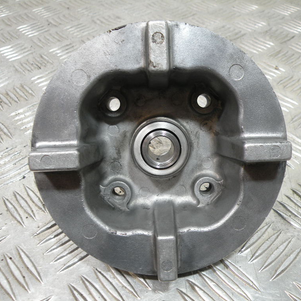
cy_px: 151
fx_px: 315
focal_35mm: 32
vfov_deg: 51.1
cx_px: 172
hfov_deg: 50.9
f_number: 2.8
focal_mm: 4.7
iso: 92
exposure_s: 1/64
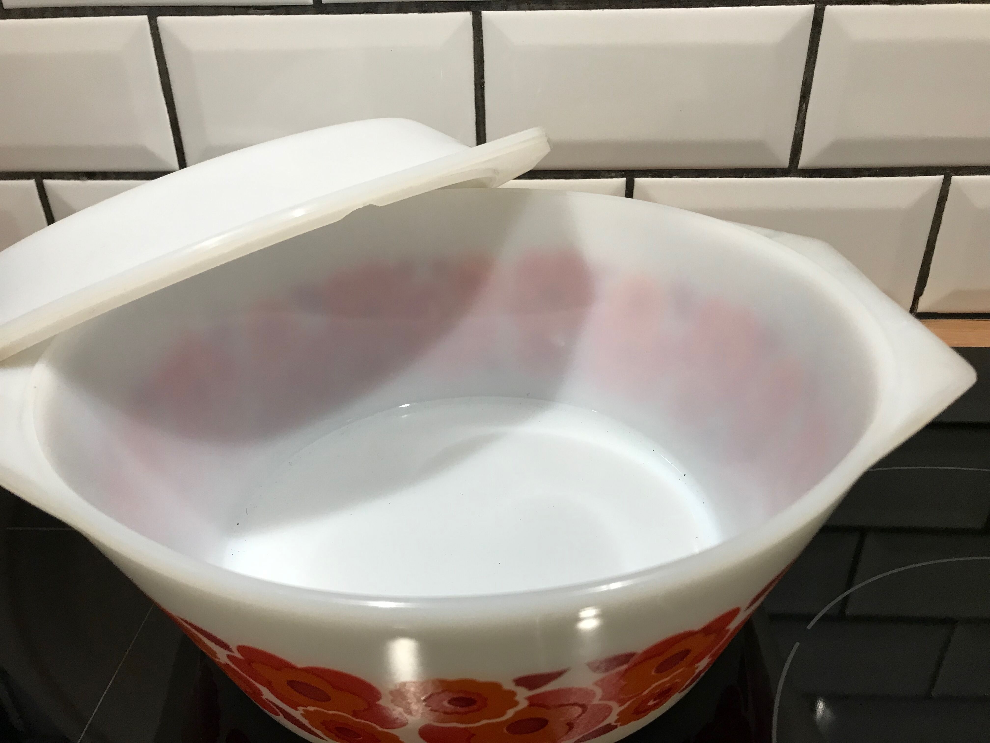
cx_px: 495
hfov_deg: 63.4
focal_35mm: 28
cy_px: 372
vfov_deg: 49.7
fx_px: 801
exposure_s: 1/33
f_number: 1.8
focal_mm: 3.99
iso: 25
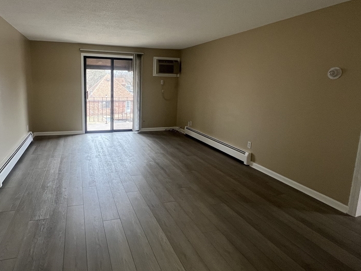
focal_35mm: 19
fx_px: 198
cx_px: 129
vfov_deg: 68.1
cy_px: 111
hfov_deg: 82.6
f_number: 1.8
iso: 200
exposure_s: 1/120
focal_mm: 1.57
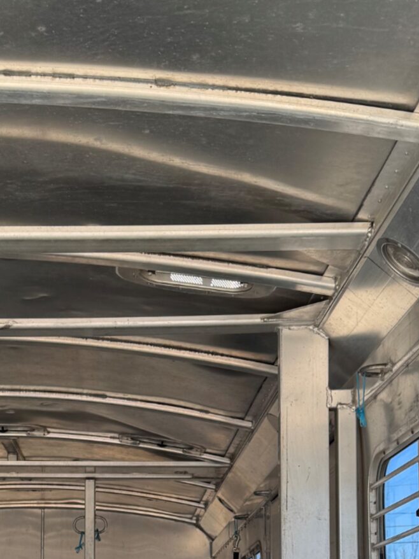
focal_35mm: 70
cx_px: 82
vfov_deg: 26.2
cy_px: 576
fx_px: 1130
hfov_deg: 20.7
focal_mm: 6.76
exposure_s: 1/527
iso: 80
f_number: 1.78
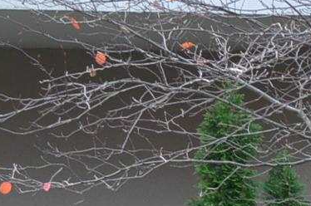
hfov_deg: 3.8
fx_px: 4685
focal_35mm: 543
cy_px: 316
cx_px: 689
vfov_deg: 2.5
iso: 320
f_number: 5.6
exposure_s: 1/125
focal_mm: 55
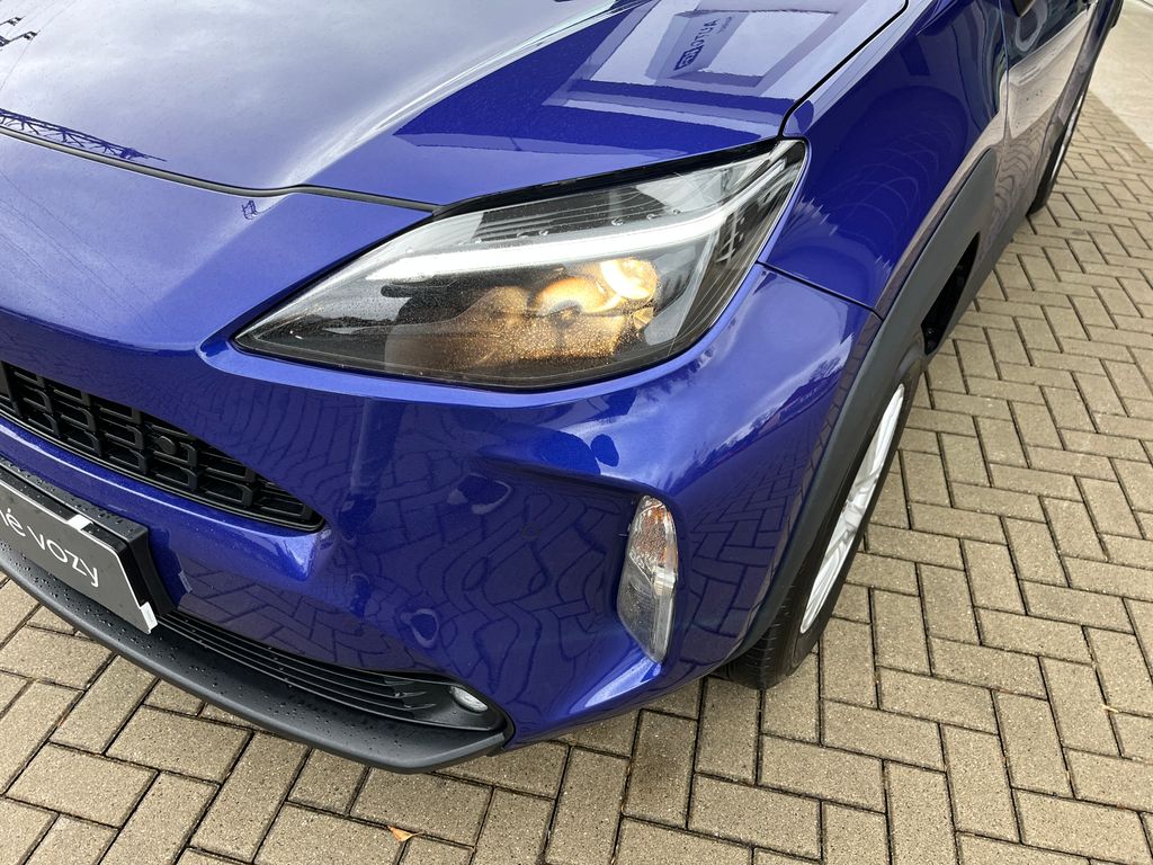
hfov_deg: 67.3
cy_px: 432
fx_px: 866
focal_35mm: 26
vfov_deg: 53.1
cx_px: 576
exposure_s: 1/121
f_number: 1.6
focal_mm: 5.1
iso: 125
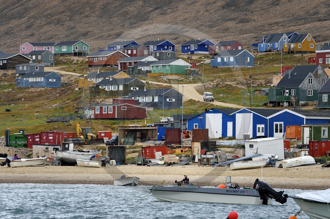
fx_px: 1832
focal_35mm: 200
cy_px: 110
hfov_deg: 10.3
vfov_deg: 6.9
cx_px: 165
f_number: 6.3
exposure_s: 1/400
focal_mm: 200
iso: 400
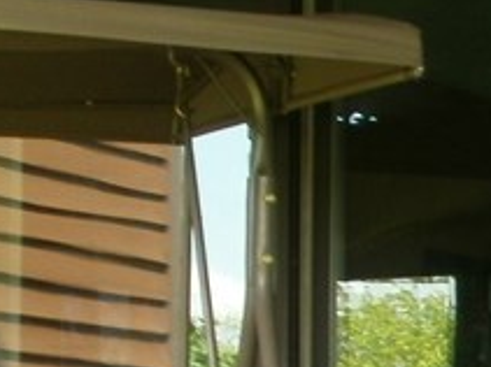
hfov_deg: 10.7
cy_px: 811
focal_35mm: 175
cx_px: 842
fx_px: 2481
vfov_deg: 8.0
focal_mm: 6.3
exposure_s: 1/60
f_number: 3.5
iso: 100
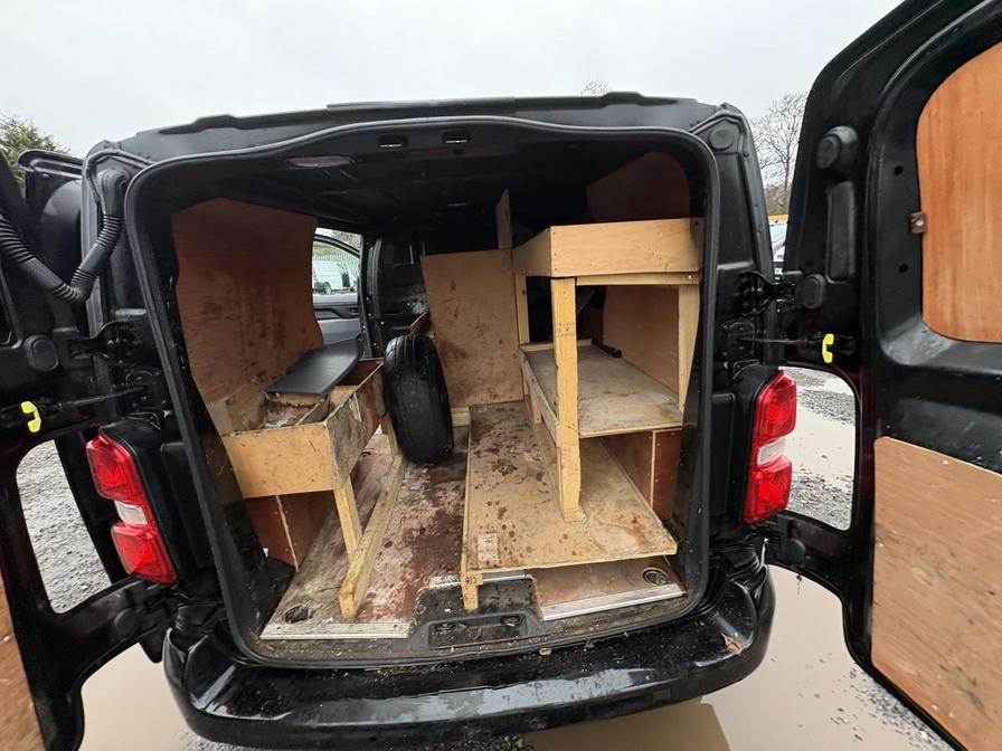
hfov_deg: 102.1
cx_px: 501
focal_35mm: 14
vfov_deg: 85.7
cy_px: 376
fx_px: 405
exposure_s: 1/99
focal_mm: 2.22
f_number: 2.2
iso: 125
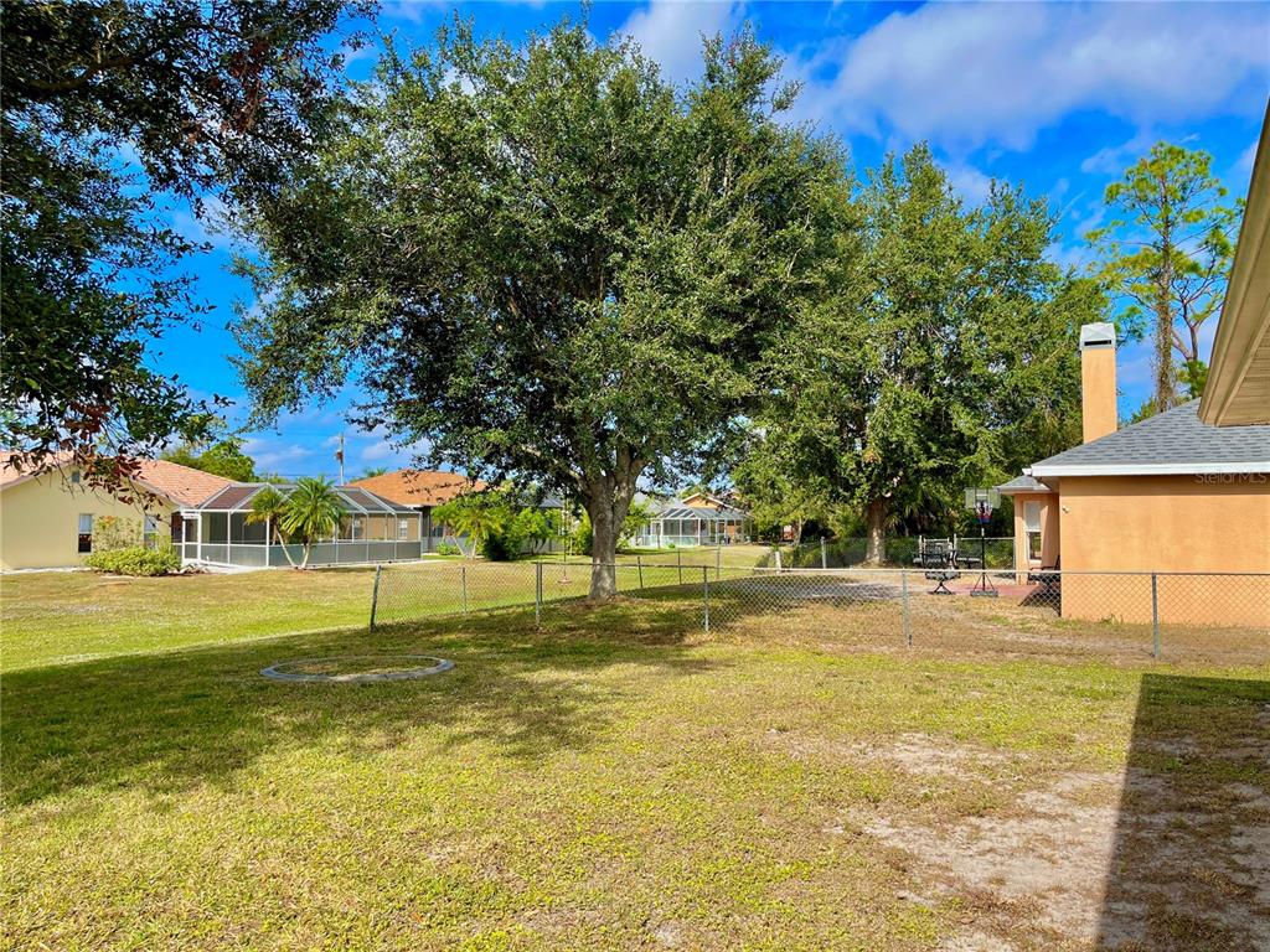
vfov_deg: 53.1
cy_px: 476
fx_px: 954
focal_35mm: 26
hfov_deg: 67.3
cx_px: 635
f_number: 1.6
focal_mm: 5.1
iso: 50
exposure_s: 1/2463
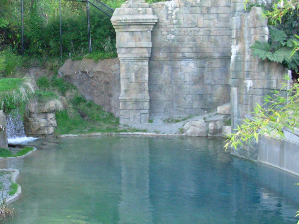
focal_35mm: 67
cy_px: 106
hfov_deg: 28.8
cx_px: 104
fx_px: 579
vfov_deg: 21.9
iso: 200
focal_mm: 7.5
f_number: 3.1
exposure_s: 1/128
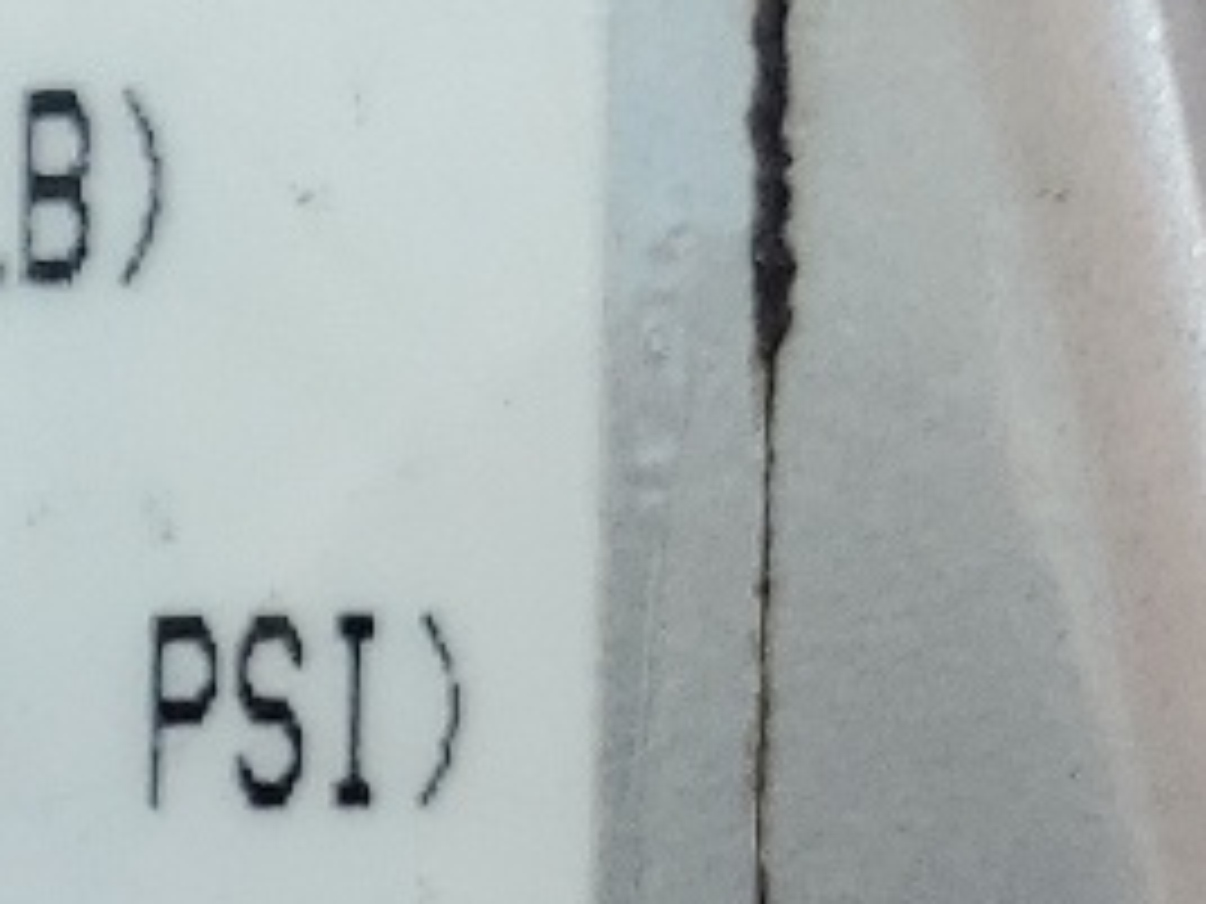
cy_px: 2289
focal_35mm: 155
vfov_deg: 8.6
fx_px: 5400
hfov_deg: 10.7
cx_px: -1764
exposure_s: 1/714
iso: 50
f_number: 1.5
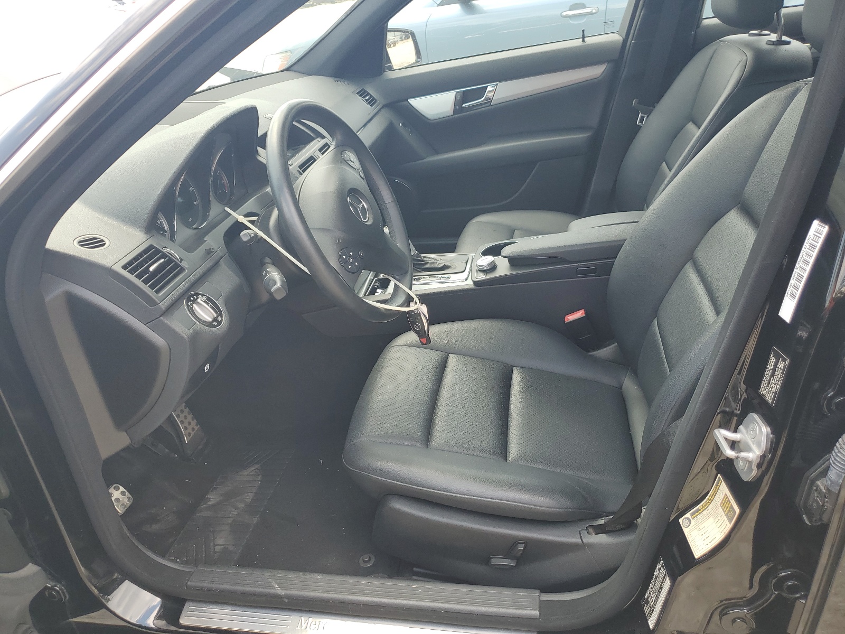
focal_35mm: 26
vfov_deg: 53.1
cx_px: 422
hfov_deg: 67.3
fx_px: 635
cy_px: 317
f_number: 1.5
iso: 50
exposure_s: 1/333
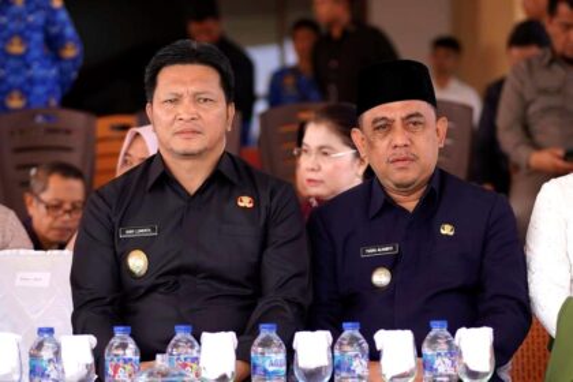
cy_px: 191
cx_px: 286
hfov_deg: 7.8
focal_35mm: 262
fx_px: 4178
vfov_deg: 5.2
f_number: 5.6
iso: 160
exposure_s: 1/640
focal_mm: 175
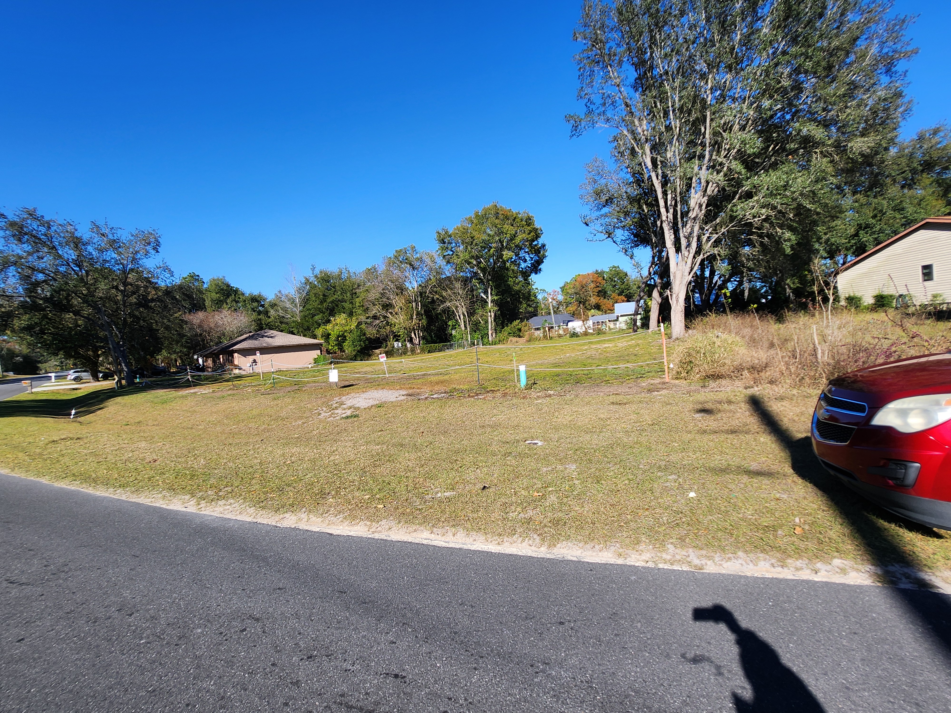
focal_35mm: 13
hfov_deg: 106.2
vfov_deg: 89.9
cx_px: 476
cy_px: 356
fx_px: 357
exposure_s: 1/876
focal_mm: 1.7
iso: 32
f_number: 2.2
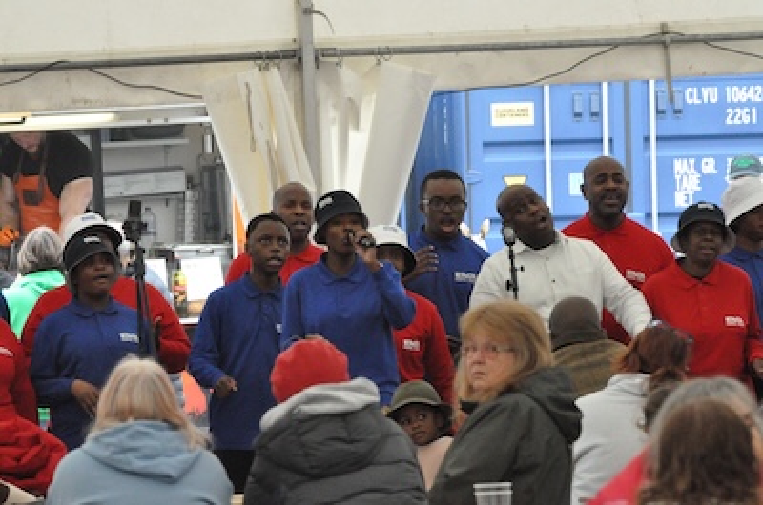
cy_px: 252
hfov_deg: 6.3
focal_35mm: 330
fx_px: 6980
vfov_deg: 4.1
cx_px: 382
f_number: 13
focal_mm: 220
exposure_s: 1/320
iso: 6400
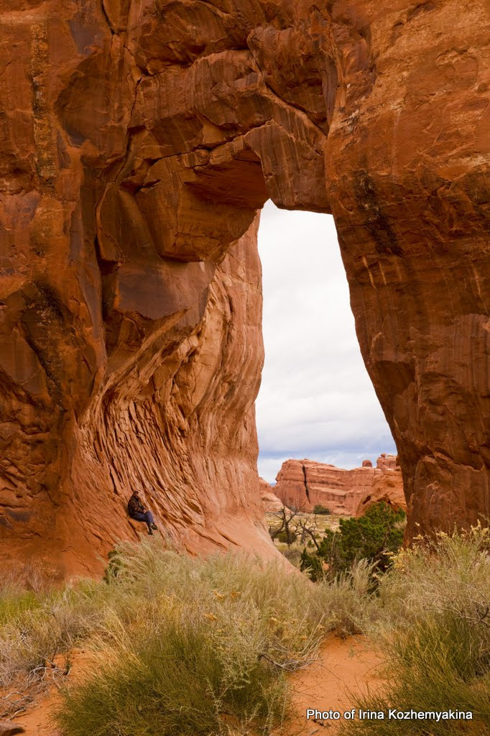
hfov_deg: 20.1
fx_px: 1379
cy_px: 368
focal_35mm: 68
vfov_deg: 29.9
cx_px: 245
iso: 200
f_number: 8
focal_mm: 45
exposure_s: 1/250
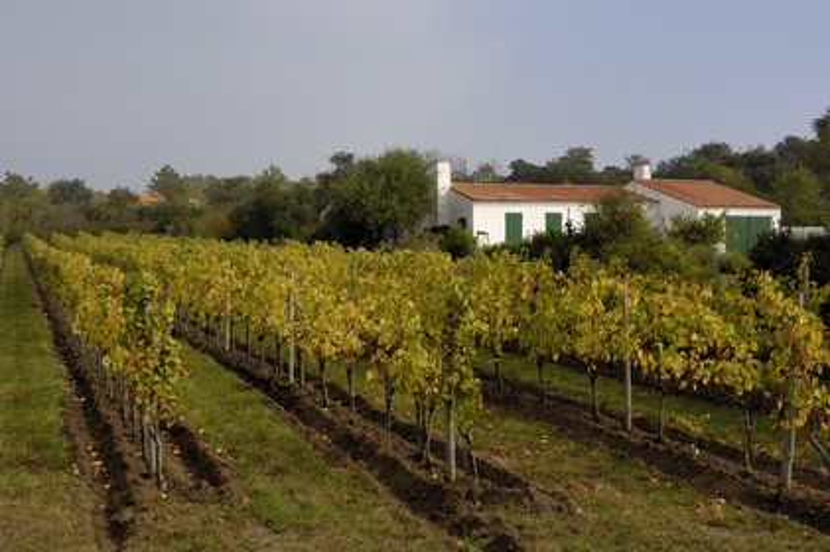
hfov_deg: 46.4
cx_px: 415
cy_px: 276
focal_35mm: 42
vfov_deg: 31.8
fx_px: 968
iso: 100
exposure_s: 1/160
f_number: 10
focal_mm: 28
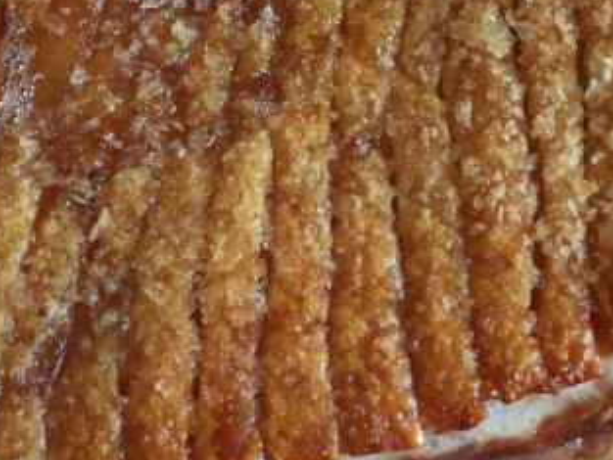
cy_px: 165
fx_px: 1541
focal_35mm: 87
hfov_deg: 22.5
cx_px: 298
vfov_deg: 17.0
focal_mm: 4.15
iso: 64
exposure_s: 1/30
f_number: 2.2
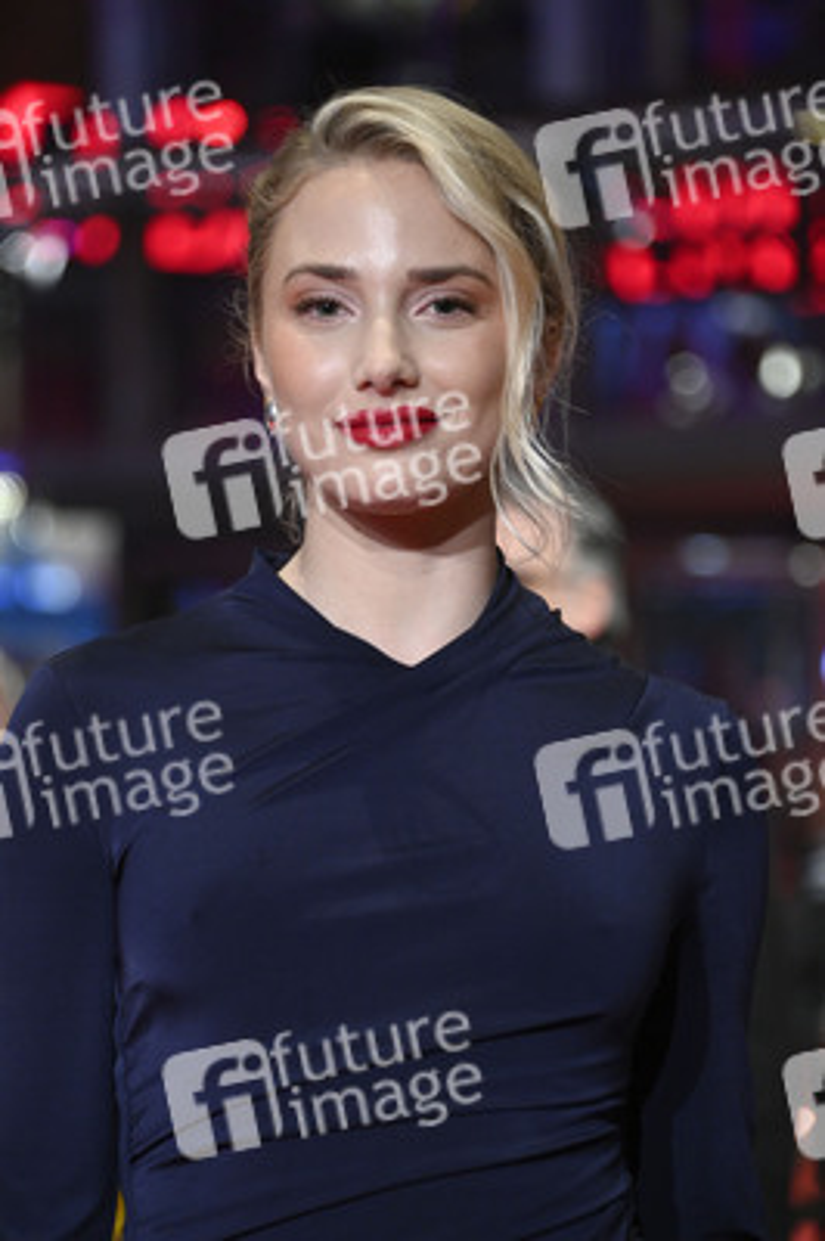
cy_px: 620
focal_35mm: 180
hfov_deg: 7.6
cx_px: 412
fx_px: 6198
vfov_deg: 11.4
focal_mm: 180
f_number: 5.6
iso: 5000
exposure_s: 1/200
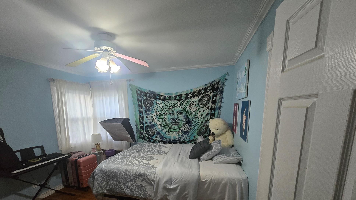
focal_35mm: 15
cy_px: 138
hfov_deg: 102.9
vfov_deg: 67.9
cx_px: 171
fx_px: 142
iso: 1000
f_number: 2.2
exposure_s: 1/60
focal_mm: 2.2
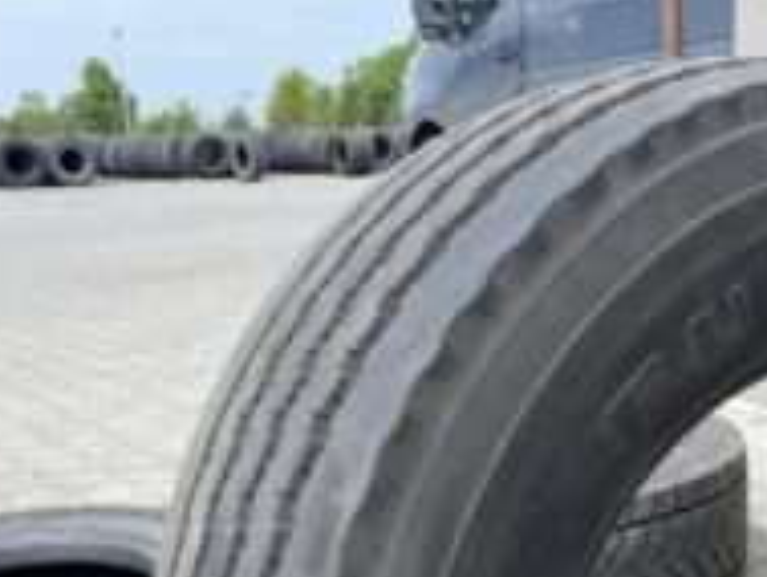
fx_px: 1308
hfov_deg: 31.3
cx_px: 678
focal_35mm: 59
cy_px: 648
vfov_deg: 23.2
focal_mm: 4.25
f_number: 1.8
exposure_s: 1/990
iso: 32
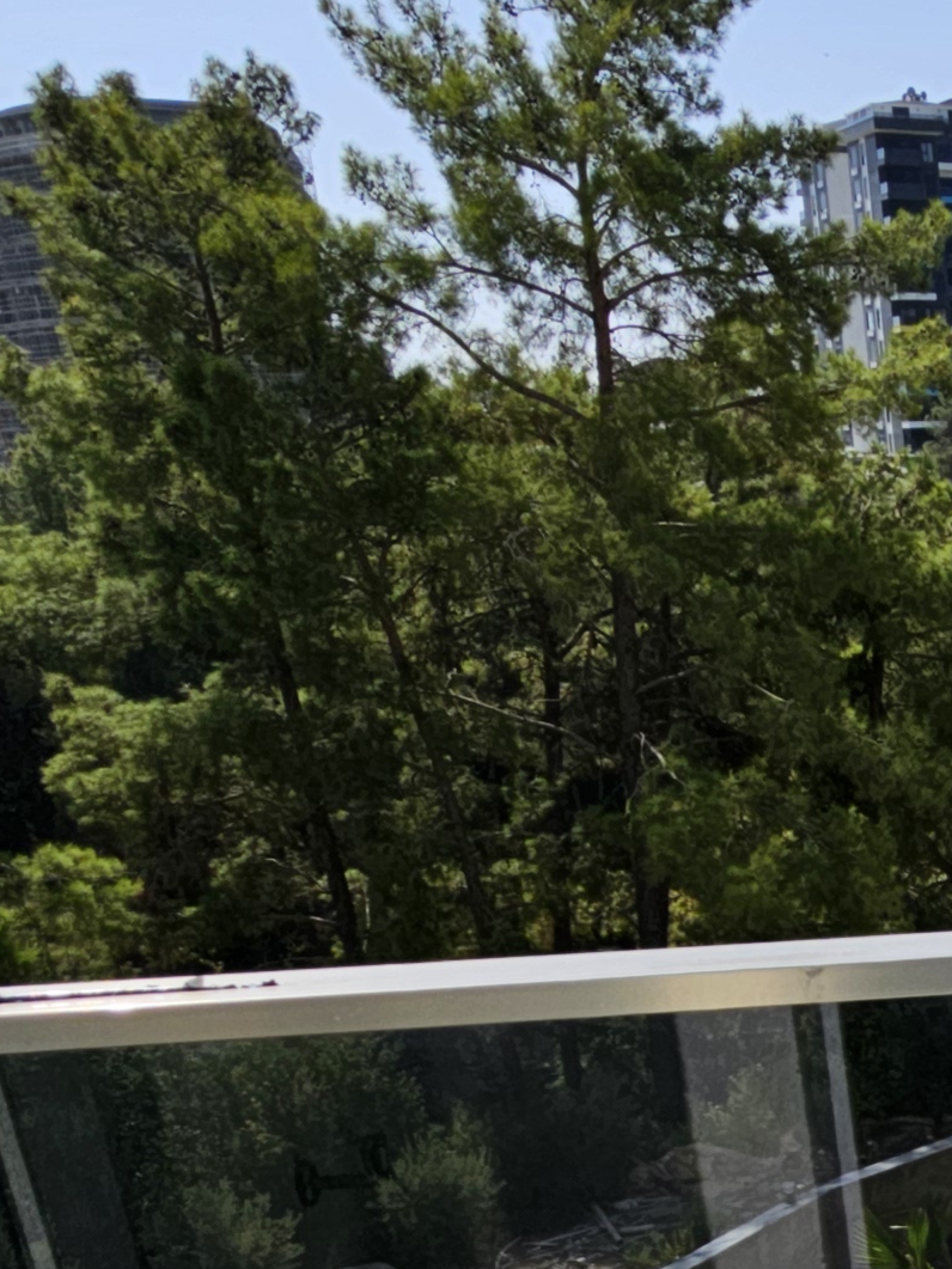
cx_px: 1286
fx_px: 1796
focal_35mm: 49
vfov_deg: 35.7
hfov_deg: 25.1
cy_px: 1221
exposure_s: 1/3747
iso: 50
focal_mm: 2.2
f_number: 2.2
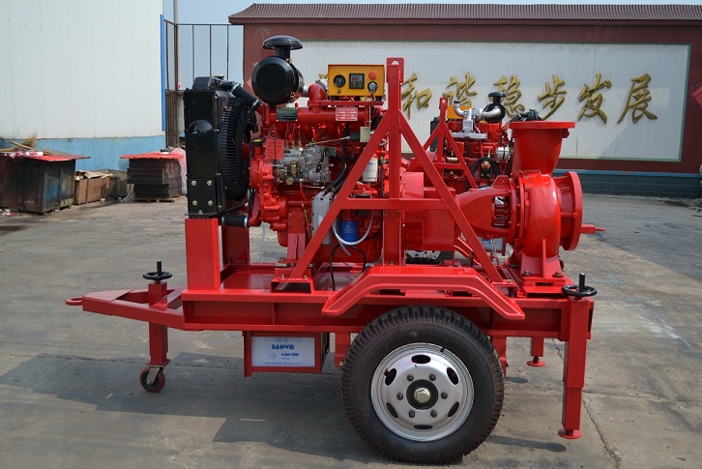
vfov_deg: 40.0
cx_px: 351
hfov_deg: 57.2
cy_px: 234
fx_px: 644
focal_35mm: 33
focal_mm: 22
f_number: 4
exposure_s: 1/800
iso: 100
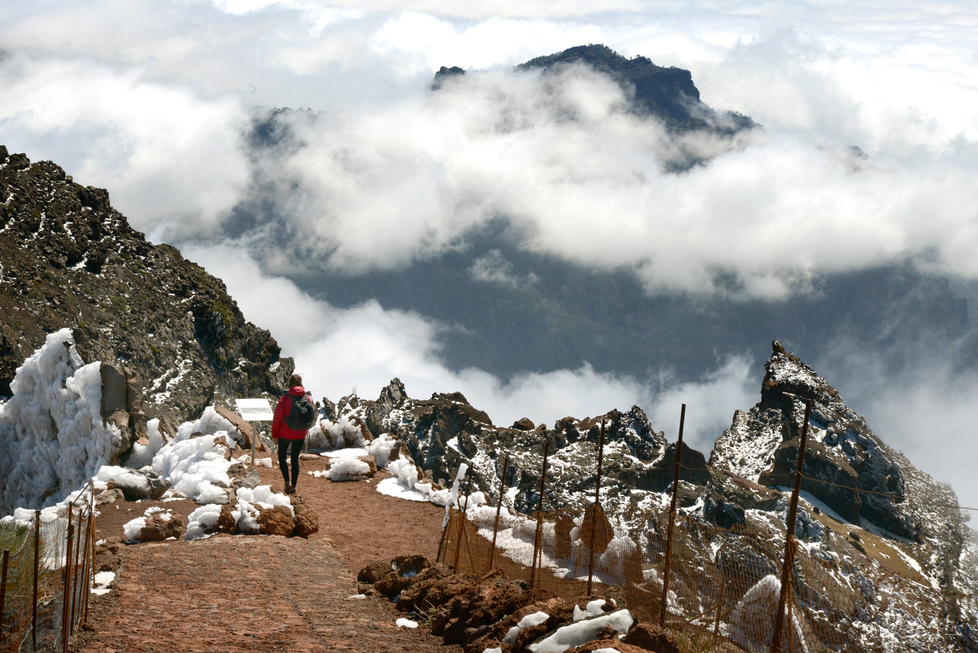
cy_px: 326
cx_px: 489
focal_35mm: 105
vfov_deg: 13.1
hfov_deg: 19.4
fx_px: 2853
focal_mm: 105
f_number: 16
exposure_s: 1/1000
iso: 800
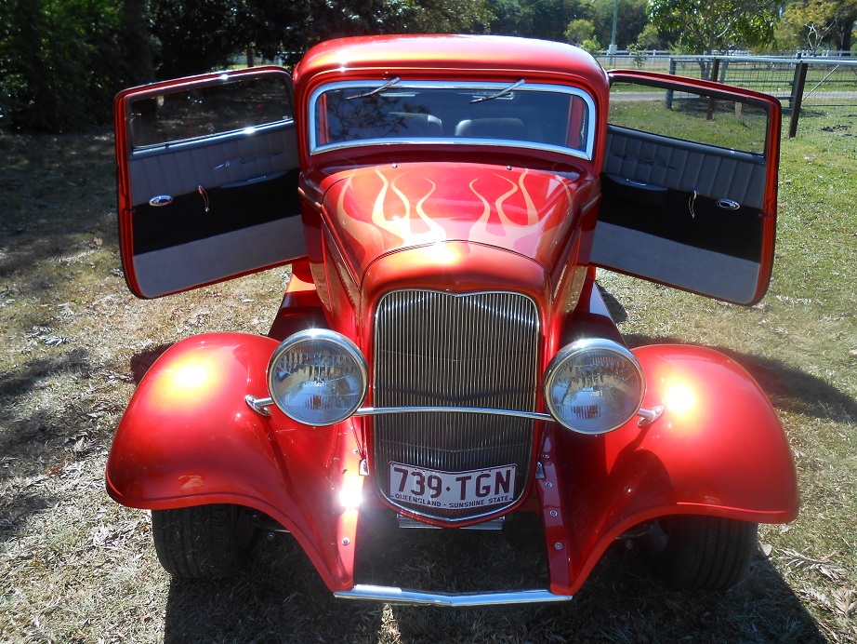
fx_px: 743
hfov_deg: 60.0
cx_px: 428
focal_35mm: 30
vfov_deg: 46.8
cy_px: 322
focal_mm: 5.3
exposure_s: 1/320
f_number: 3.8
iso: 80
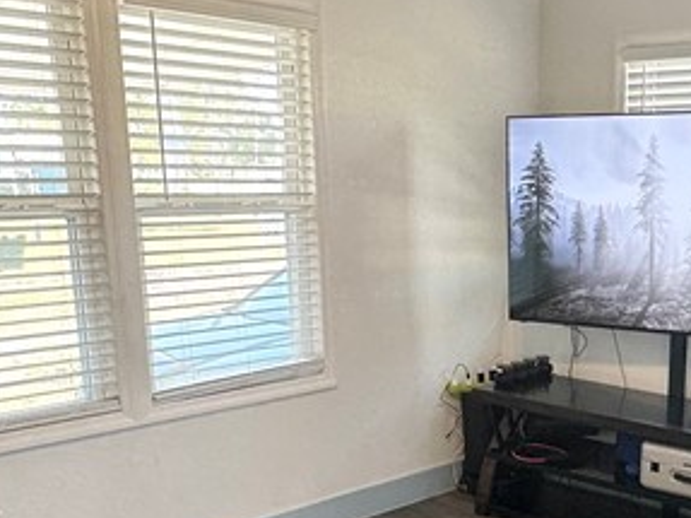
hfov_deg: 37.1
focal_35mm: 50
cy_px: 429
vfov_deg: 28.3
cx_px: 530
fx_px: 998
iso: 125
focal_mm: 2.22
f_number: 2.2
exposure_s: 1/120
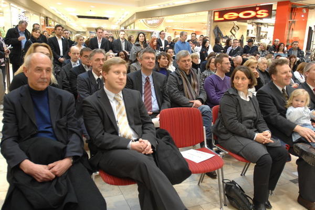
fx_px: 262
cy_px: 105
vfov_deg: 43.5
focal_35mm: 30
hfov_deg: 62.0
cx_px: 158
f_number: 3
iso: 400
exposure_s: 1/40
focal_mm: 20
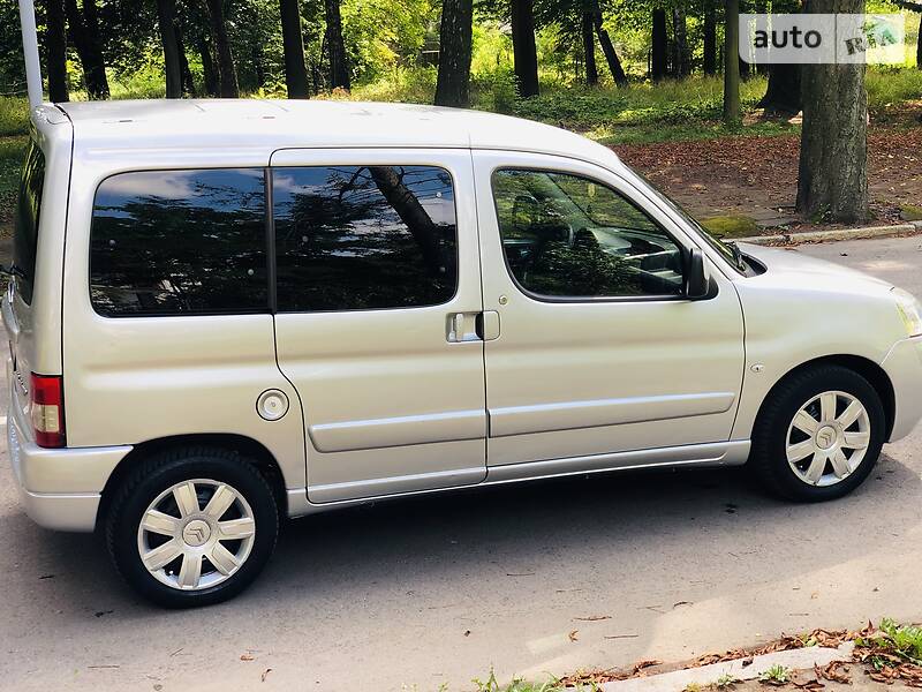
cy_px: 346
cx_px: 461
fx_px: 1385
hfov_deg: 36.8
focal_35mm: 52
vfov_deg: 28.0
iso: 20
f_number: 2.4
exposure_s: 1/120
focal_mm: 6
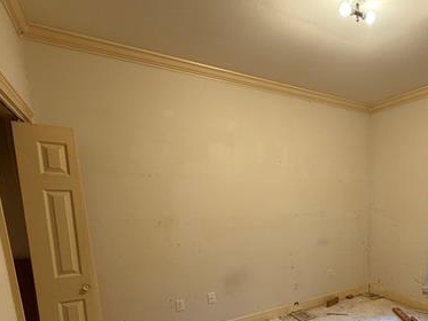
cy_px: 246
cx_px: 327
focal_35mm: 24
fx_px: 297
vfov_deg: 53.8
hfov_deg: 66.6
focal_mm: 2.22
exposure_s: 1/60
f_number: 2.2
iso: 250
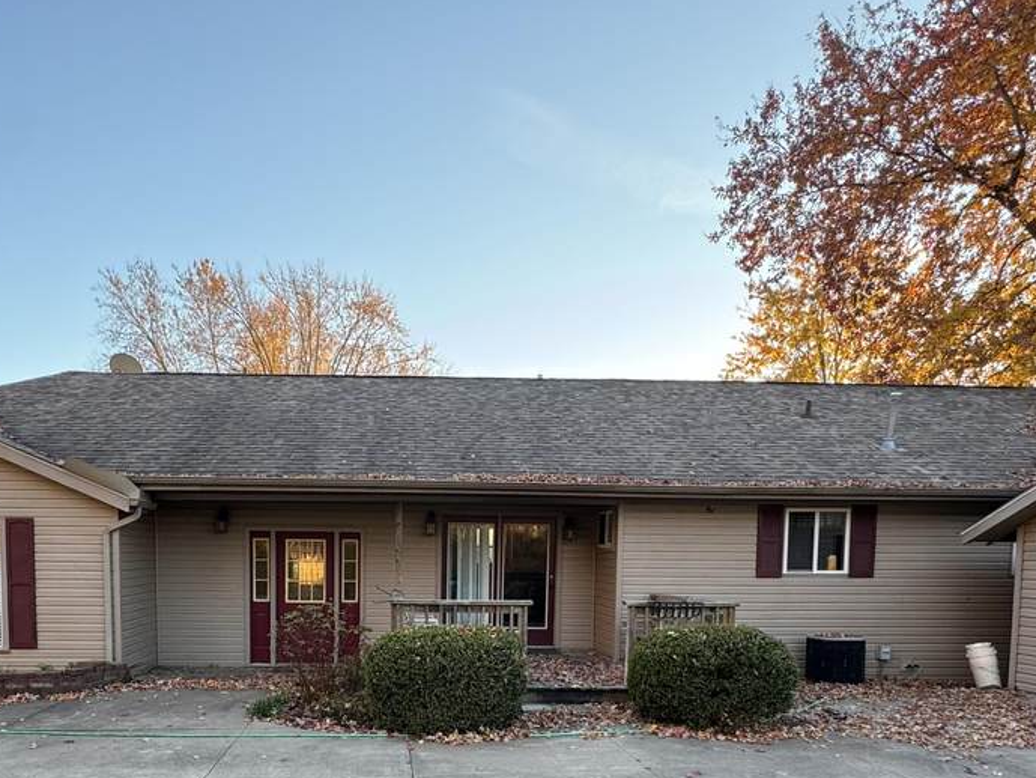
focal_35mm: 26
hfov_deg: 66.6
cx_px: 410
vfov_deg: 50.0
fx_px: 778
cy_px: 618
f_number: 2.2
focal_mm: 2.22
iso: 50
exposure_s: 1/99
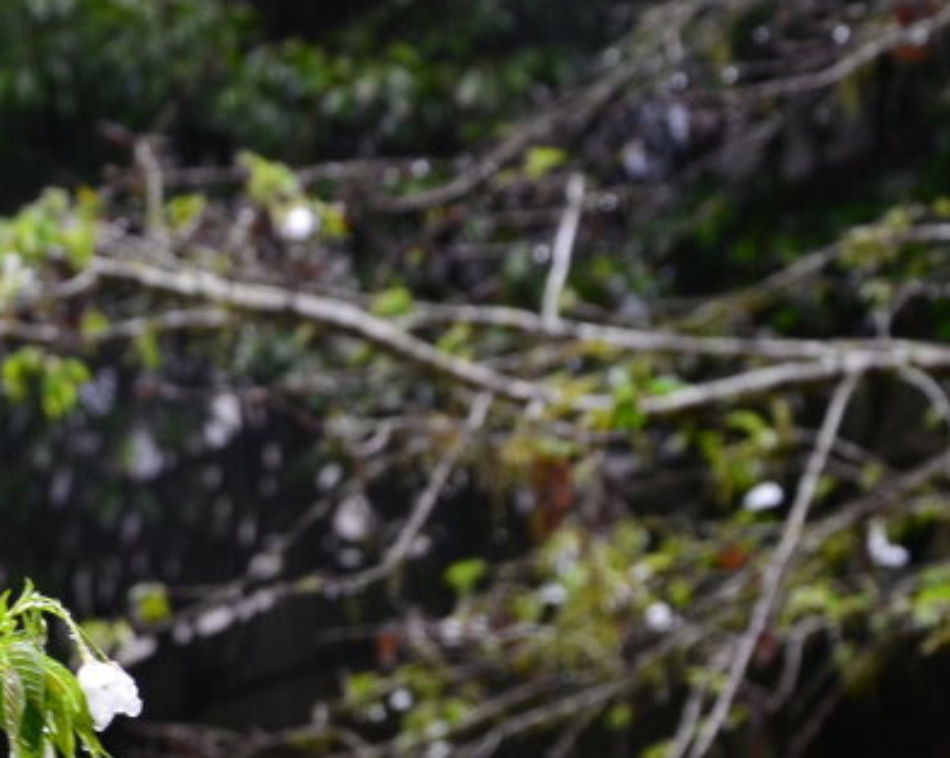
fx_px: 4832
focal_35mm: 172
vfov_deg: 8.9
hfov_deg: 11.0
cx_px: -190
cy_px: 789
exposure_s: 1/15
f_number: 8
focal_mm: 48
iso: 640
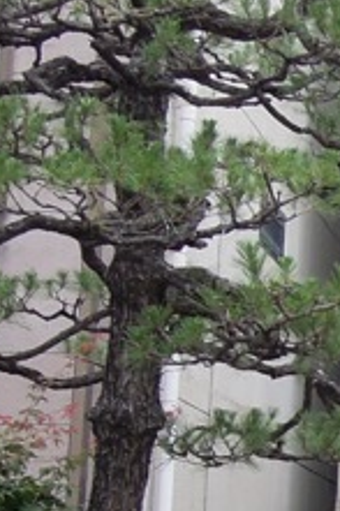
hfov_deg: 11.0
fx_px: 1603
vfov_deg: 17.9
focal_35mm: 113
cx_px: 682
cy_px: 416
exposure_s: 1/50
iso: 160
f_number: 2.8
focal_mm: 4.3
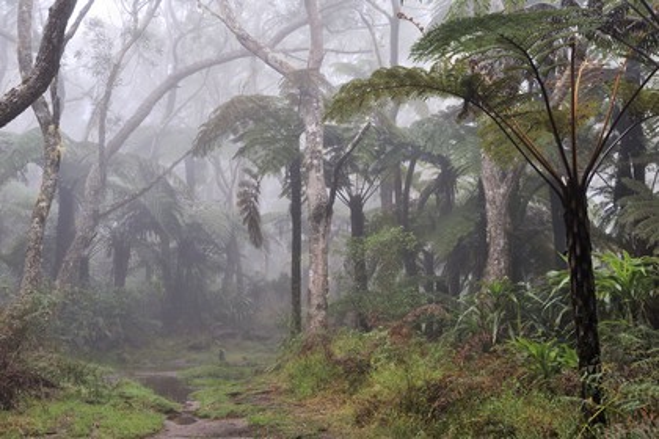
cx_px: 330
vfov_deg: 27.0
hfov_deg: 39.6
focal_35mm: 50
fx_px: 915
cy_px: 220
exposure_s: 1/125
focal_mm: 50
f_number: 7.1
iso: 800
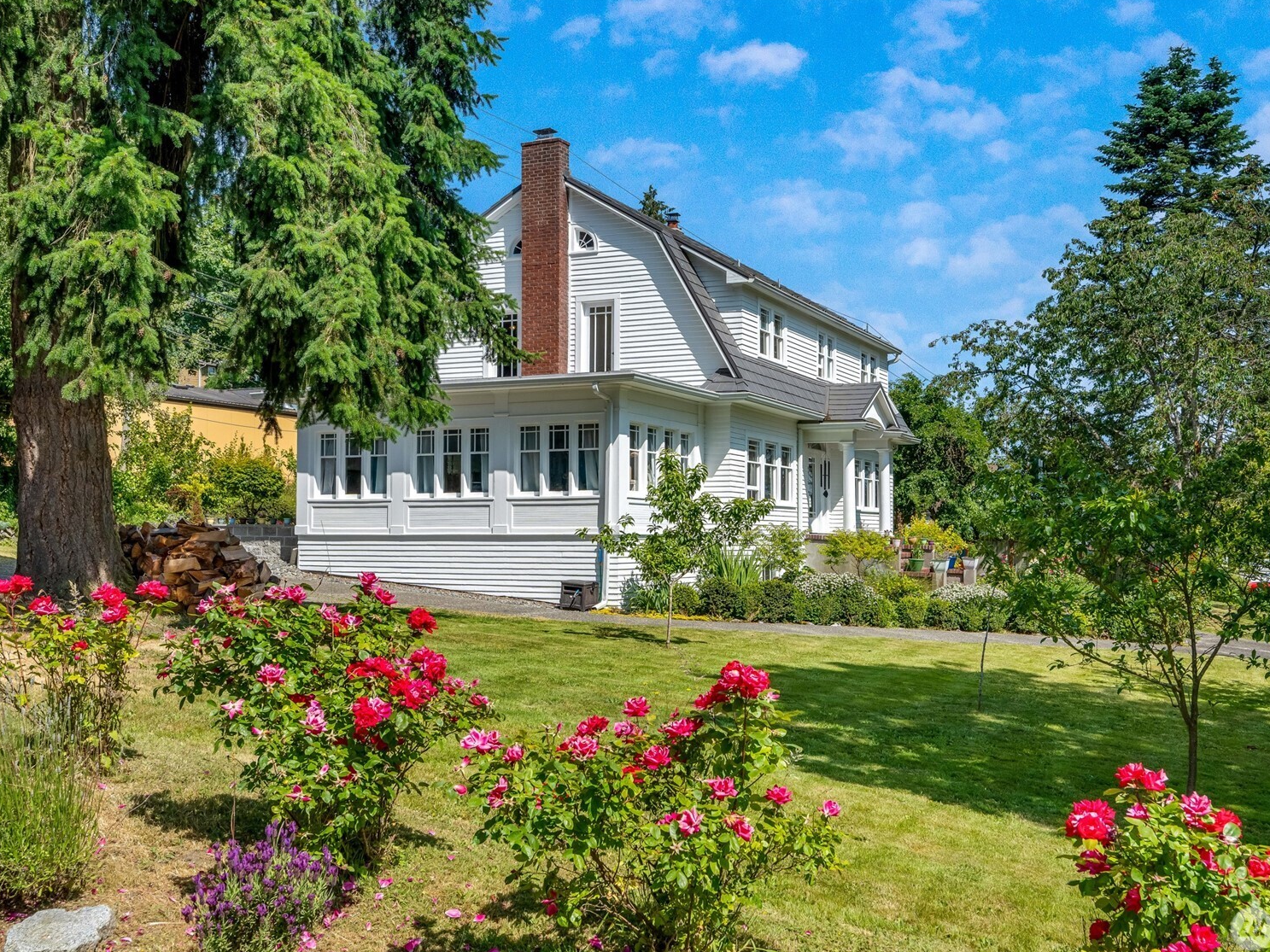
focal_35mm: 35
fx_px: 1267
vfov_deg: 41.2
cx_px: 715
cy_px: 479
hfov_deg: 53.1
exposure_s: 1/1000
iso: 400
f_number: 9
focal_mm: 31.5
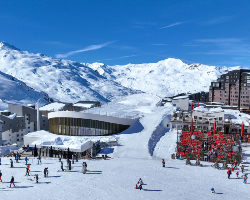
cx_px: 100
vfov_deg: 43.3
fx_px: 252
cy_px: 105
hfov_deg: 52.5
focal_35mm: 34
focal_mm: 12.29
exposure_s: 1/160
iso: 110
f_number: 2.8
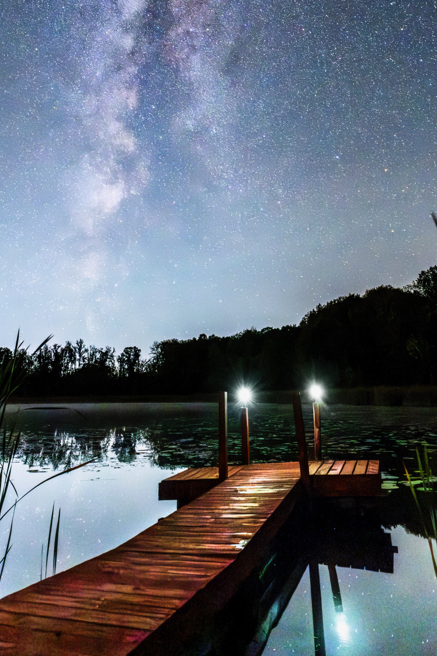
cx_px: 204
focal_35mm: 27
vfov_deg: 61.6
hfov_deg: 47.9
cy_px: 128
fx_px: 492
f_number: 2.8
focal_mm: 10
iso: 6400
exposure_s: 20
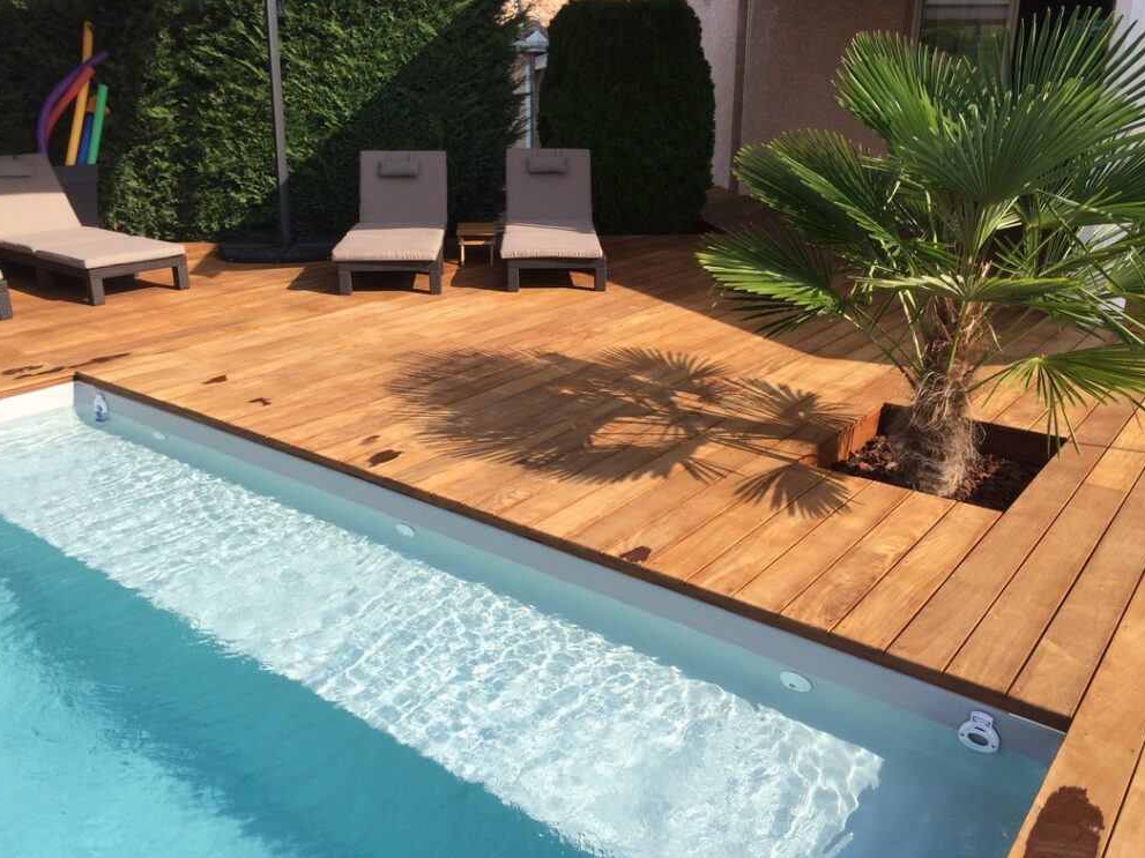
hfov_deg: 58.3
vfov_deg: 45.4
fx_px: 1025
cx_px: 558
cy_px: 416
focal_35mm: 31
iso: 32
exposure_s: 1/1580
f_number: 2.2
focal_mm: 4.12
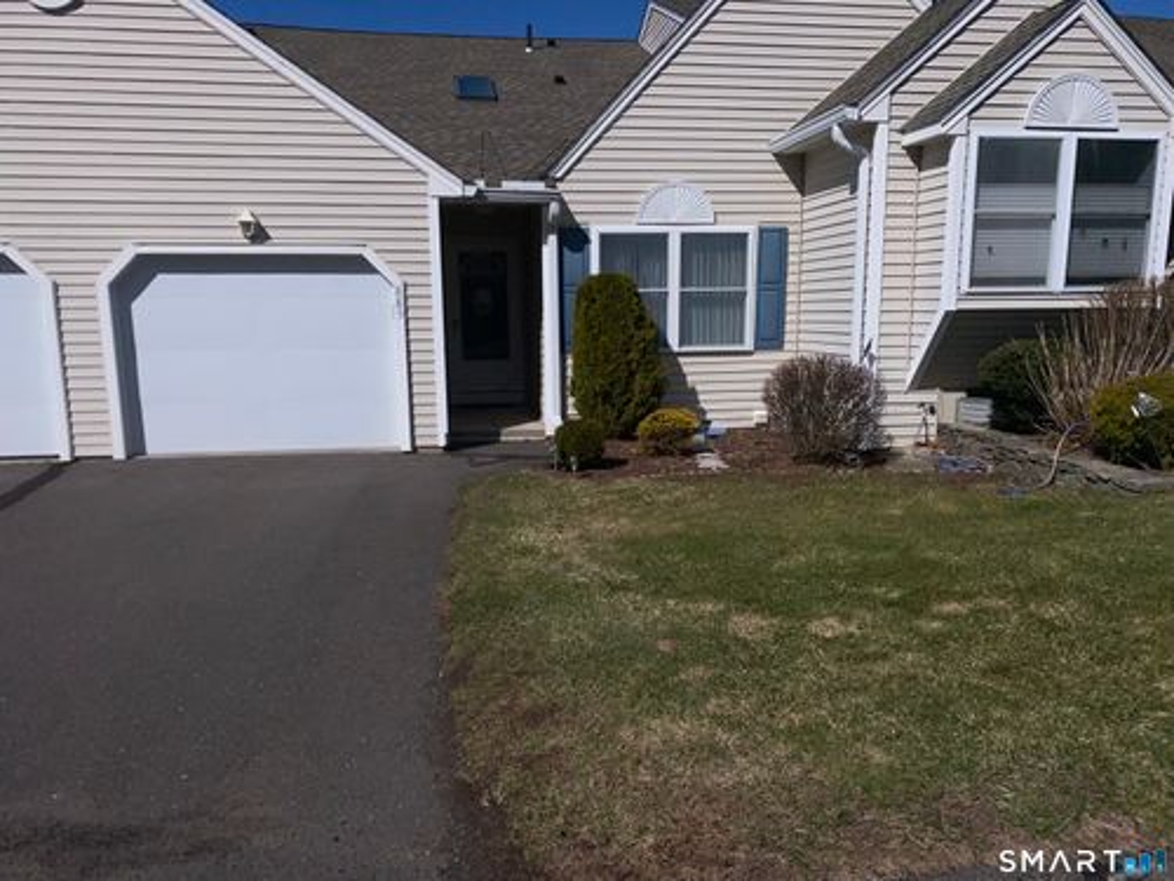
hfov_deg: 67.3
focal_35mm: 26
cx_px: 587
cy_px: 440
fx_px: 882
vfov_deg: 53.1
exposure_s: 1/37037
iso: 40
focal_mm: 4.25
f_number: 1.8
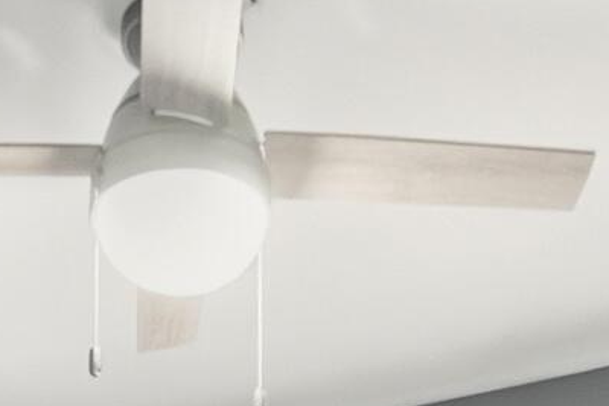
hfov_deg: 26.7
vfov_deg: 14.1
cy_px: 901
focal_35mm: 75
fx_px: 1269
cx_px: 161
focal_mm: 10
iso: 125
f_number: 5.6
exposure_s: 1/125
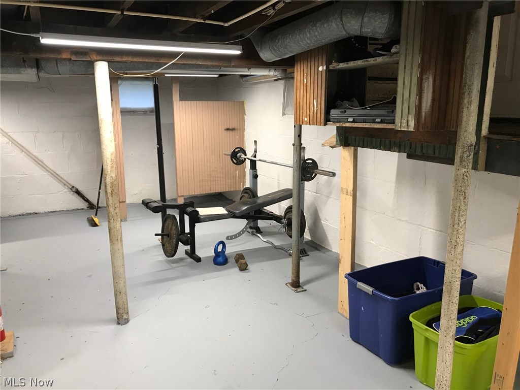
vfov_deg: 49.7
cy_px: 195
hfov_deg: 63.4
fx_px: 421
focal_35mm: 28
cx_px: 260
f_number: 1.8
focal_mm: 3.99
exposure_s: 1/15
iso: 40
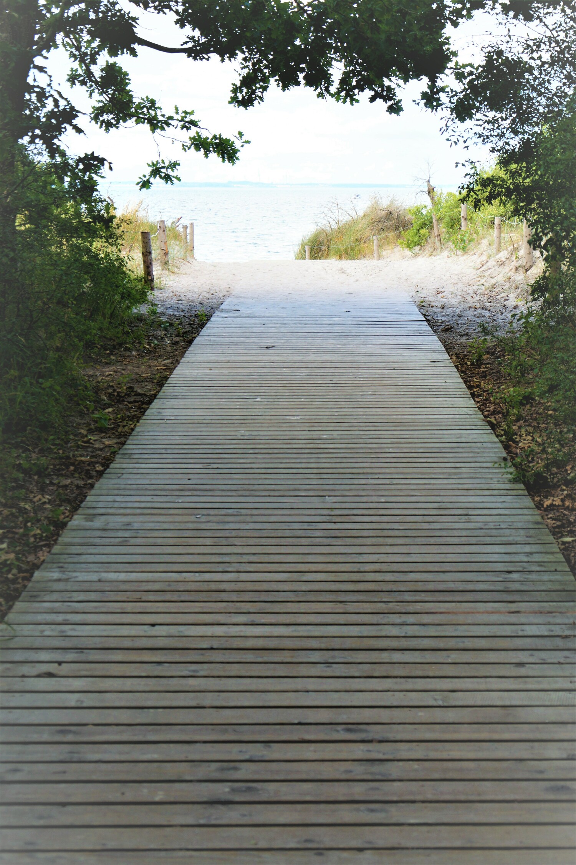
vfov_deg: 24.6
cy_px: 432
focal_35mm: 82
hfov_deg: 16.5
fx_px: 1982
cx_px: 288
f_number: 5.6
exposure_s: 1/100
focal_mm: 55
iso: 100
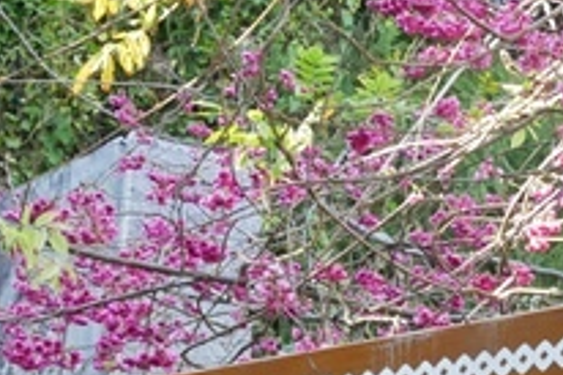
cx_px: 719
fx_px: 4766
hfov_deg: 6.7
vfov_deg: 4.5
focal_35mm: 305
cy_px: 671
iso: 400
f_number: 5.6
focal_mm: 32
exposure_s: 1/80
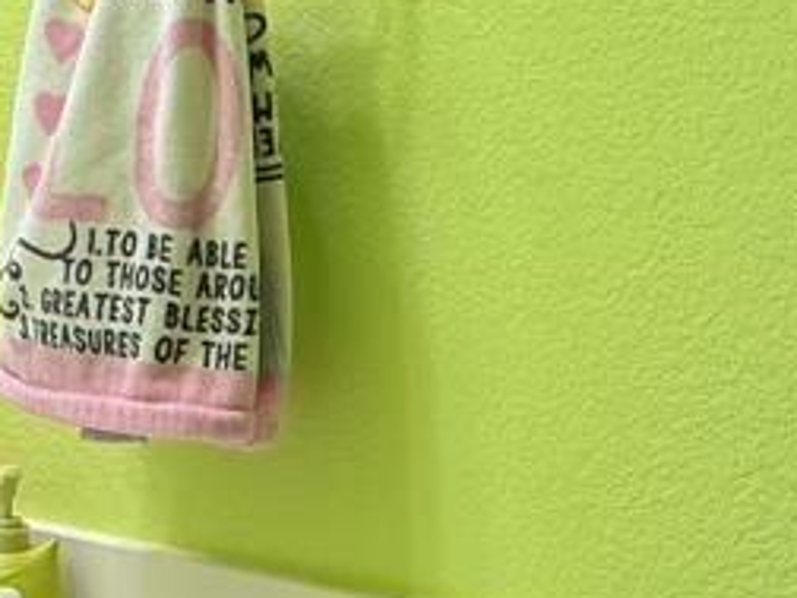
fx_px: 2717
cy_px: 263
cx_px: 607
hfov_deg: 16.6
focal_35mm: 118
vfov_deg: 12.6
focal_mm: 3
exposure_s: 1/120
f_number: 1.8
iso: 50
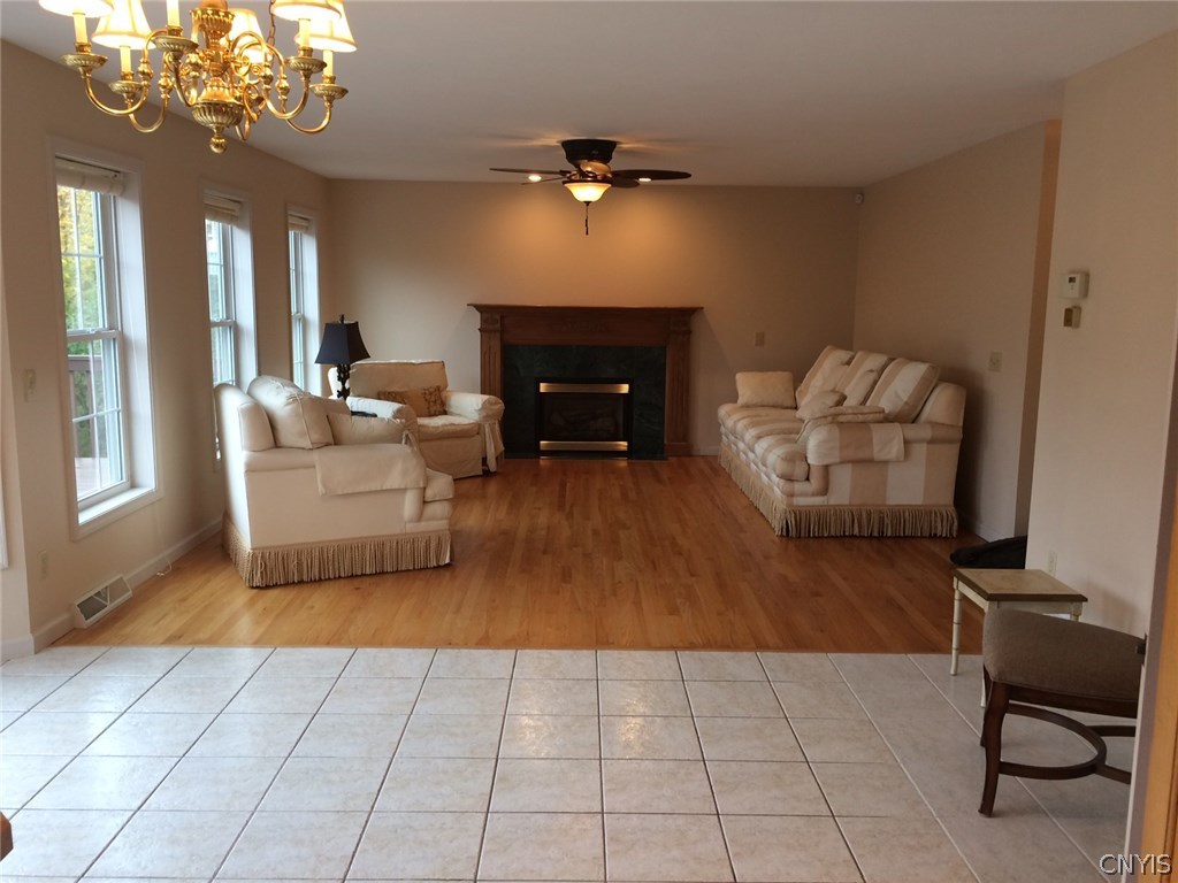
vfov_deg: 48.2
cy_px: 442
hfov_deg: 61.7
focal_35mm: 29
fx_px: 987
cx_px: 589
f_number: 2.2
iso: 40
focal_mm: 4.15
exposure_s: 1/30
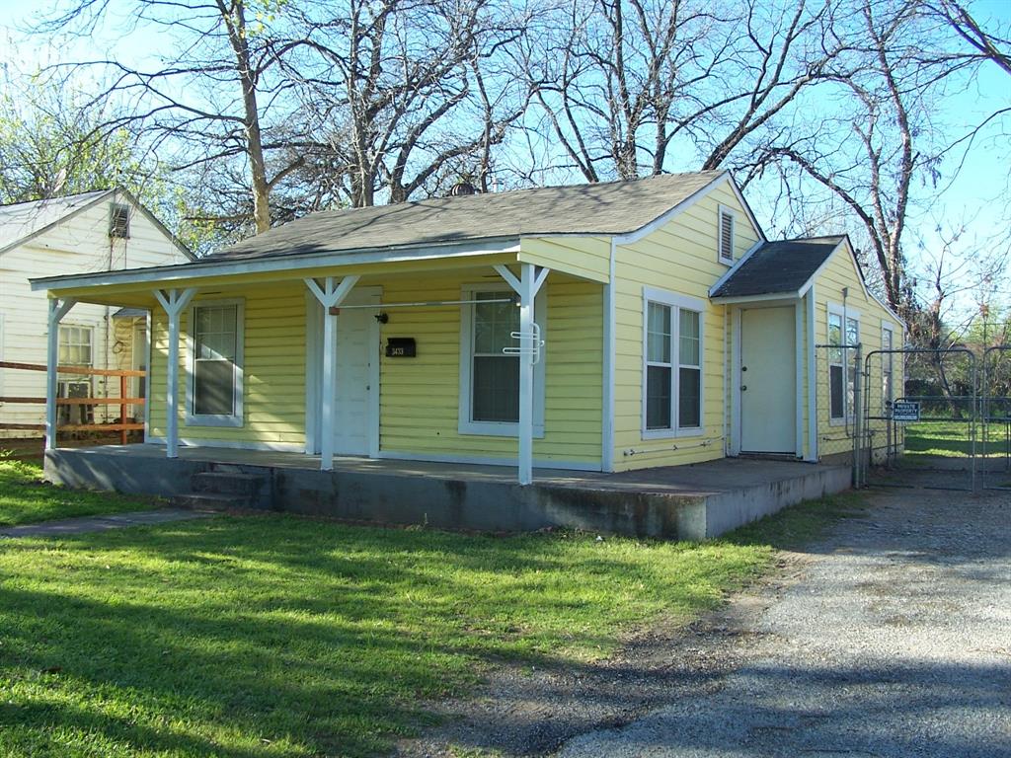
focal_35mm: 35
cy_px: 379
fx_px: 1022
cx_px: 506
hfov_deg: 52.6
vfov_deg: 40.7
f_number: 2.8
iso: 80
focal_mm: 6
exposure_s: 1/350
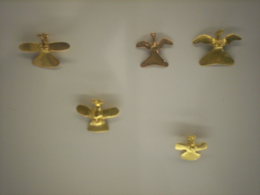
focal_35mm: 36
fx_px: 270
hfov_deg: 51.4
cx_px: 130
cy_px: 98
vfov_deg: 39.7
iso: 140
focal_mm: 6
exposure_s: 1/6.82
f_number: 4.5
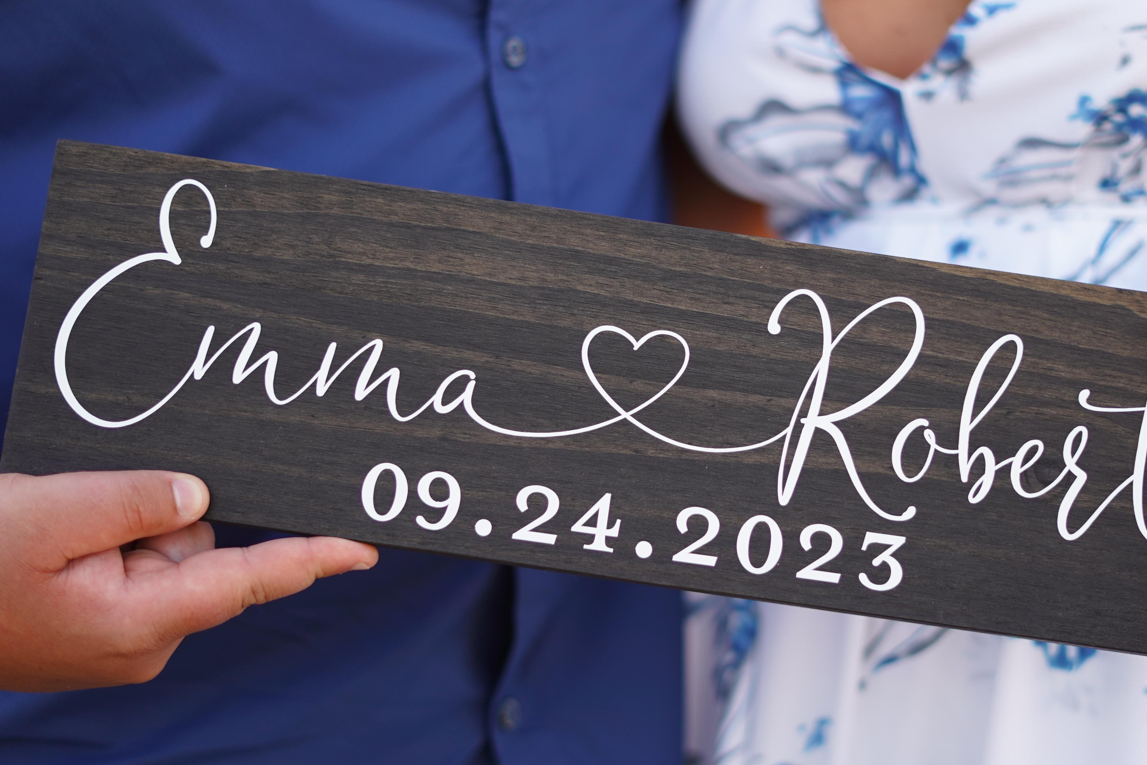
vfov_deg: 18.4
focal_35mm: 74
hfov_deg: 27.3
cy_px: 364
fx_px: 2358
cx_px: 671
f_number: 1.8
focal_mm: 50
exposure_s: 1/400
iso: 100
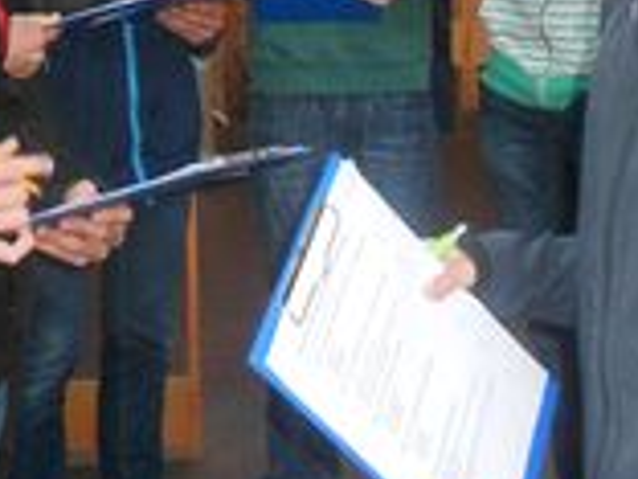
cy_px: -51
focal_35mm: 93
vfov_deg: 15.5
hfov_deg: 21.1
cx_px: 362
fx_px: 1714
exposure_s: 1/25
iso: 320
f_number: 3.2
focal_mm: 4.6
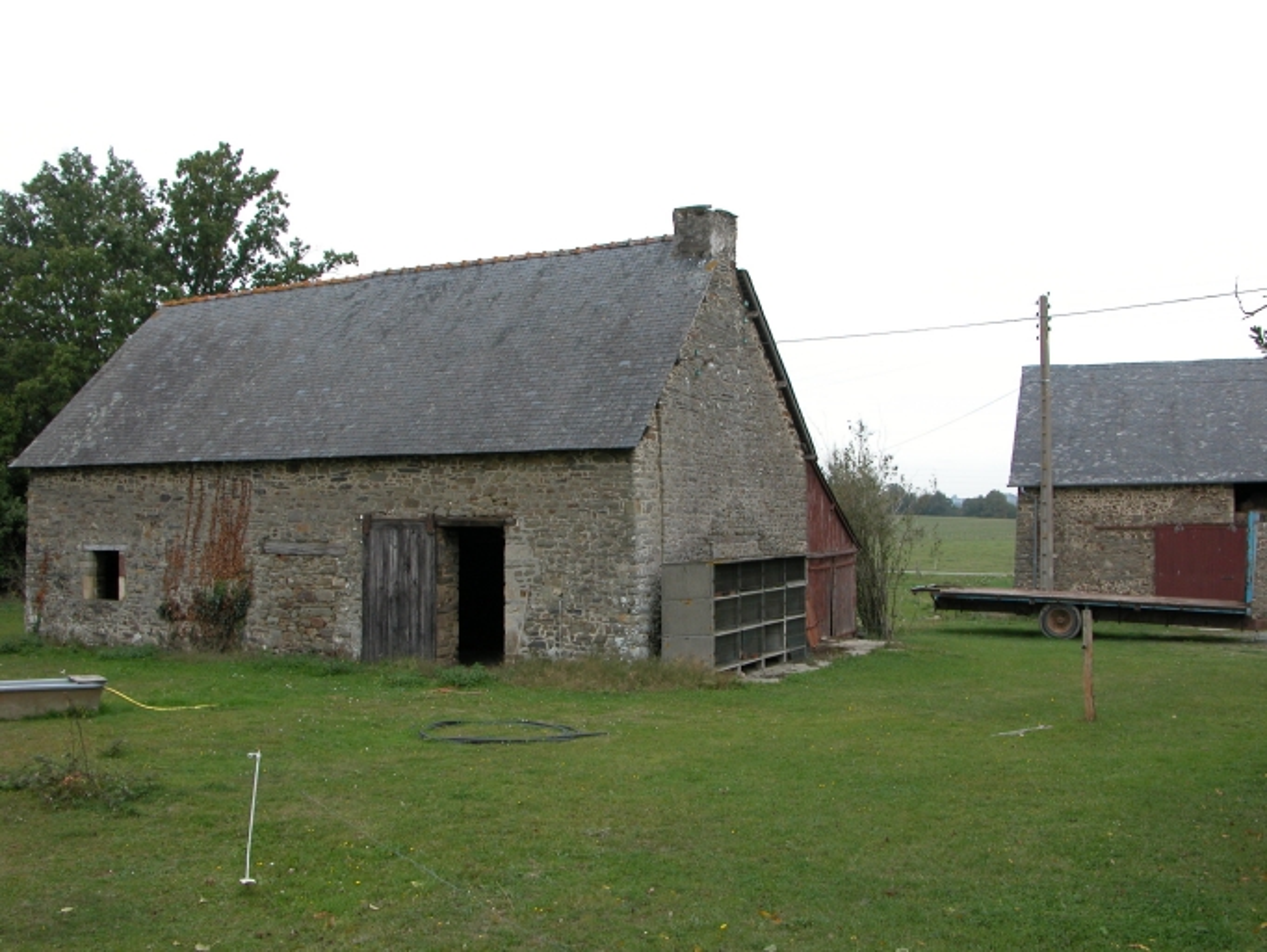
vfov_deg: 40.7
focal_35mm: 35
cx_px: 634
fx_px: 1282
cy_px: 476
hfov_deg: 52.6
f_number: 4.5
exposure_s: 1/152
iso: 100
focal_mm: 8.9
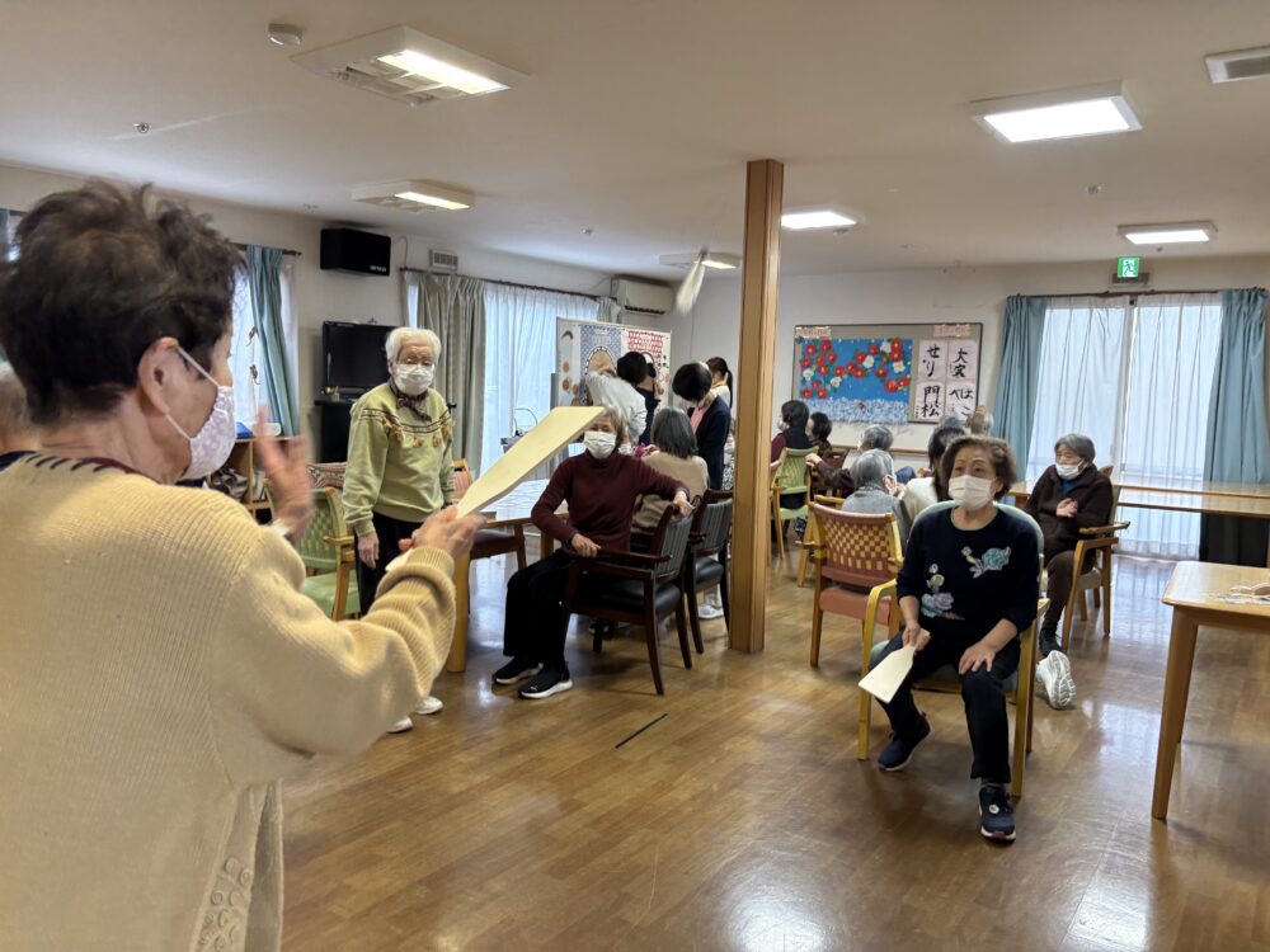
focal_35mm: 26
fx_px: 954
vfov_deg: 53.1
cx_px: 635
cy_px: 476
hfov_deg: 67.3
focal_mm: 5.96
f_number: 1.6
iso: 125
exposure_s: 1/60
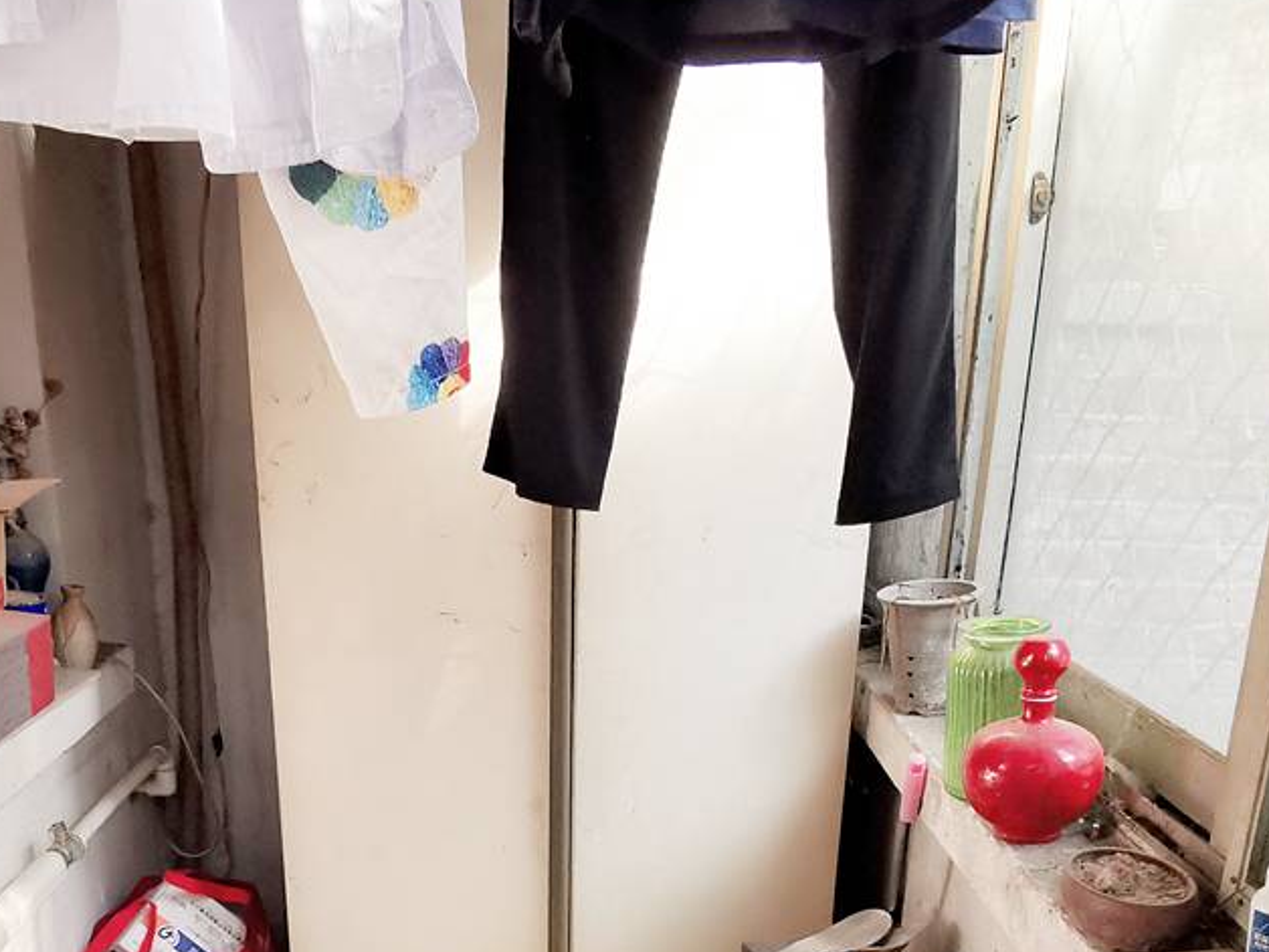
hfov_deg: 47.7
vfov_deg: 34.2
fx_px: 1430
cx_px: 554
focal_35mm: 39
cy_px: 901
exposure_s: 1/100
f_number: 2.2
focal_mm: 2.26
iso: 200
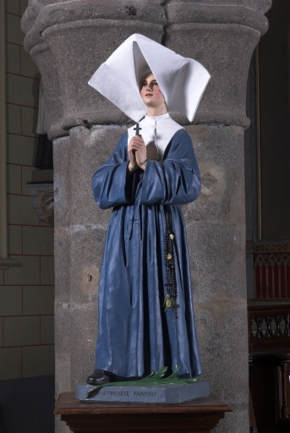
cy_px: 216
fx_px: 1264
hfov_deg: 13.1
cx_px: 145
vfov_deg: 19.4
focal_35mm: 105
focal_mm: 70
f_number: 14
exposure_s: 1/60
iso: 100
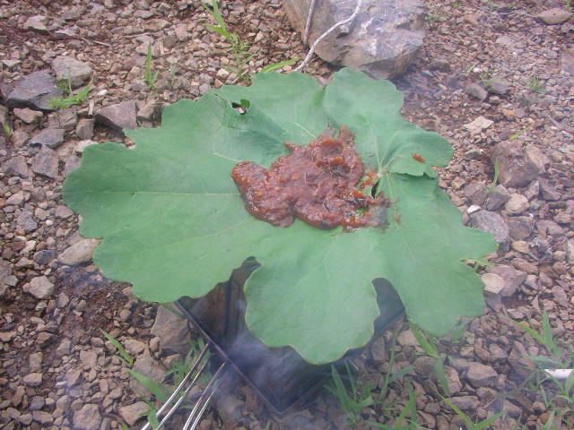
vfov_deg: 38.7
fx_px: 614
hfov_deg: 50.1
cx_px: 287
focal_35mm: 37
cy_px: 215
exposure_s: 1/80
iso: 100
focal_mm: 5.7
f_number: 2.8
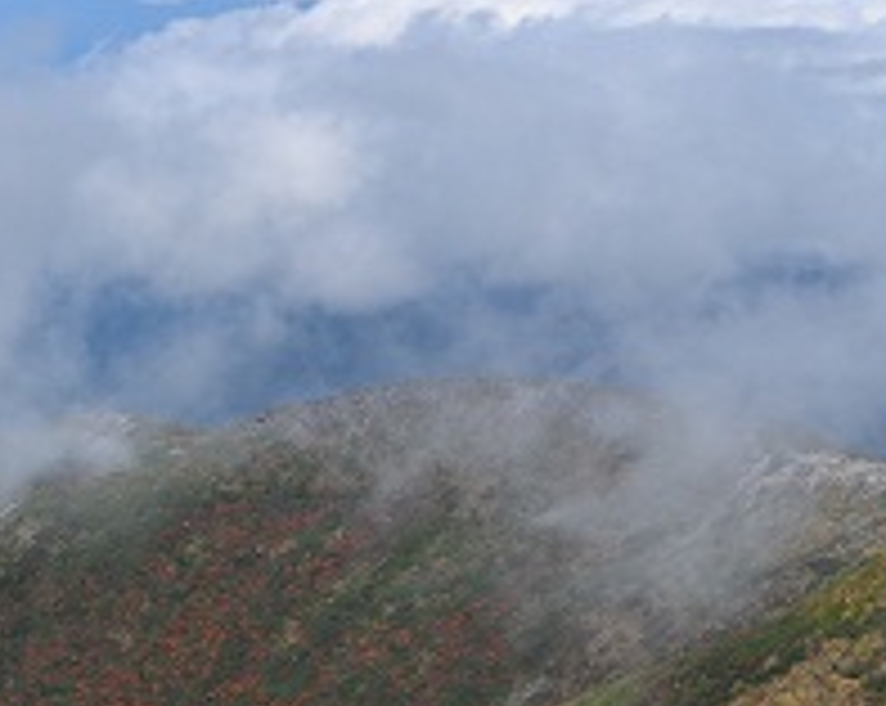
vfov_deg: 8.7
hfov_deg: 10.9
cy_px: 297
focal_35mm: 177
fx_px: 4636
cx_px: 306
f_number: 11
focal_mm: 55
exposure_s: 1/500
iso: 200
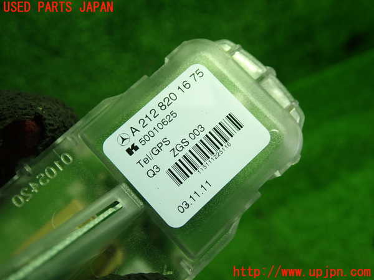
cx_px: 187
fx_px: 324
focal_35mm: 30
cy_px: 140
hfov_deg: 60.0
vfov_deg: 46.8
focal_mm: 5.4
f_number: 2.3
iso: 200
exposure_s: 1/60
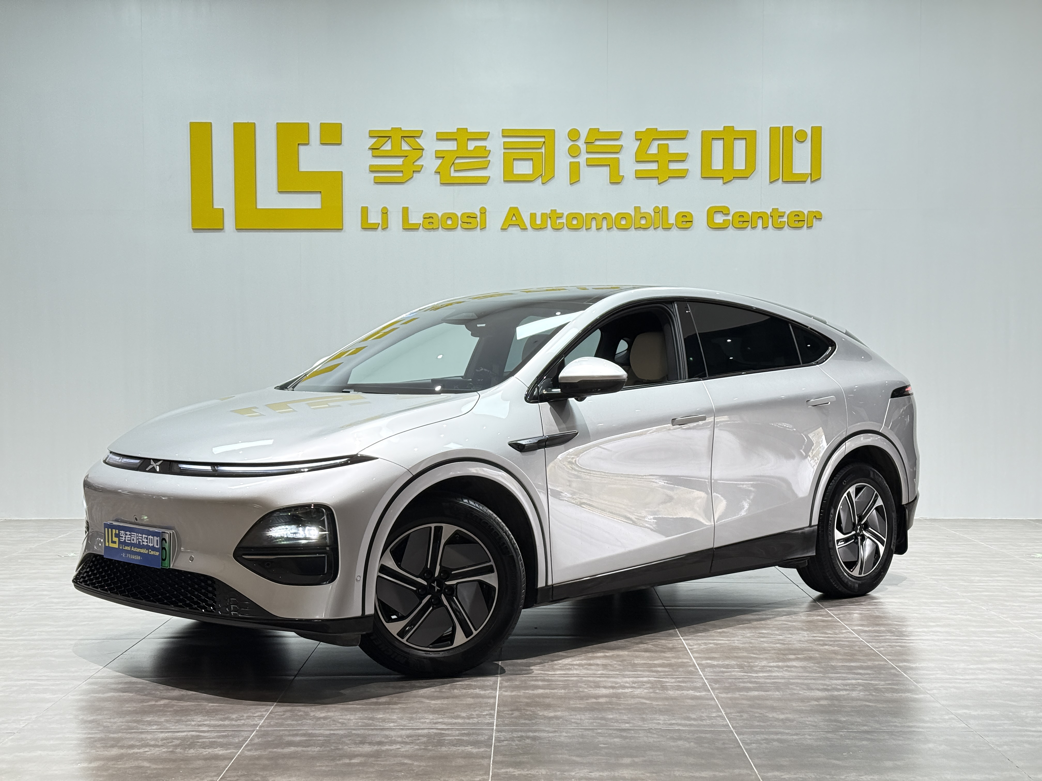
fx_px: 1445
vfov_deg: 30.3
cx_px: 521
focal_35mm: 48
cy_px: 390
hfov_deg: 39.7
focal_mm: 6.76
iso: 320
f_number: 1.78
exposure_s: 1/100
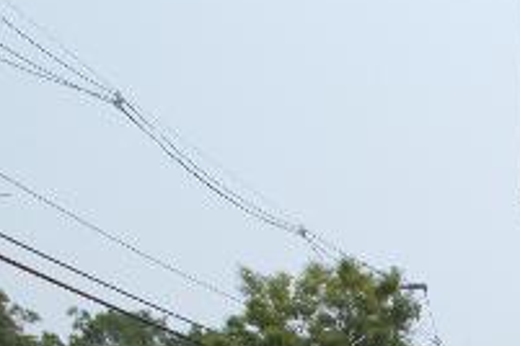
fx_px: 1242
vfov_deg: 14.6
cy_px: 540
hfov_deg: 22.0
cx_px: 616
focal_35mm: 86
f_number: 8
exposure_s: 1/160
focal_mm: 4.6
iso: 80
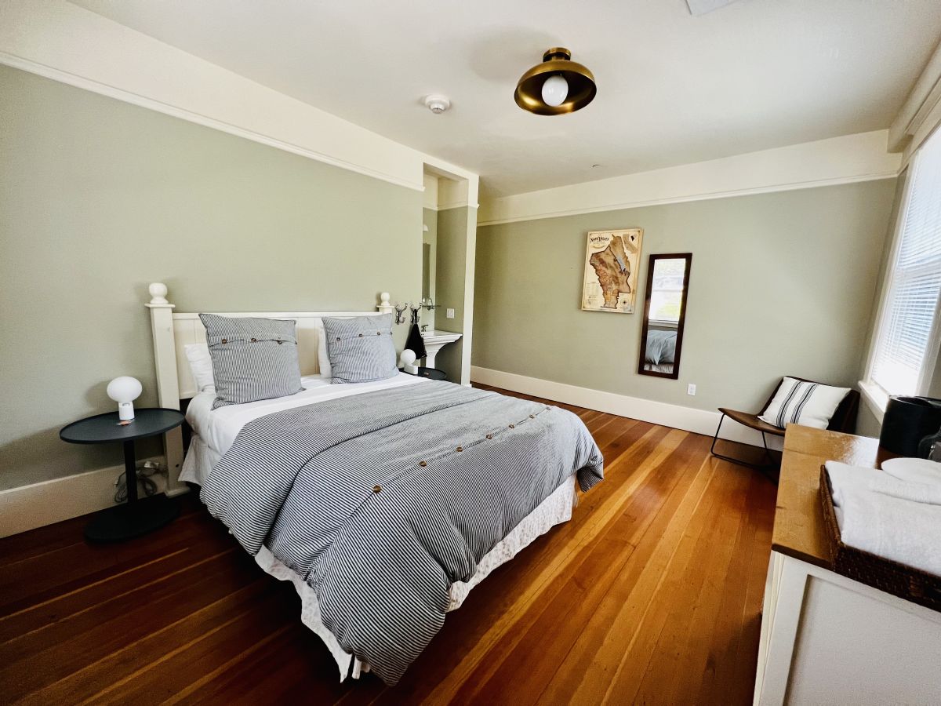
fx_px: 353
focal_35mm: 13
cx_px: 470
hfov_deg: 106.2
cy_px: 353
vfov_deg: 89.9
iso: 250
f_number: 1.8
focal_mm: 1.57
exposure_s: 1/81
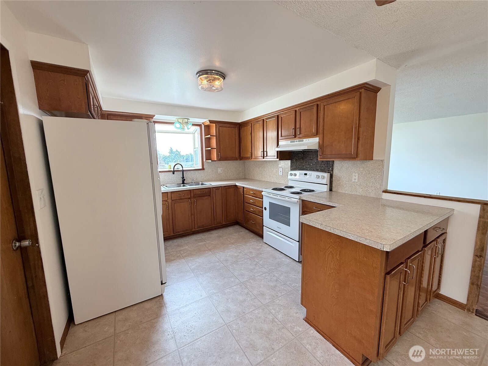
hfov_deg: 102.1
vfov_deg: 85.7
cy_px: 183
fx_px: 197
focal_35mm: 14
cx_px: 244
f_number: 2.2
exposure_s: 1/120
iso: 125
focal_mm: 2.22
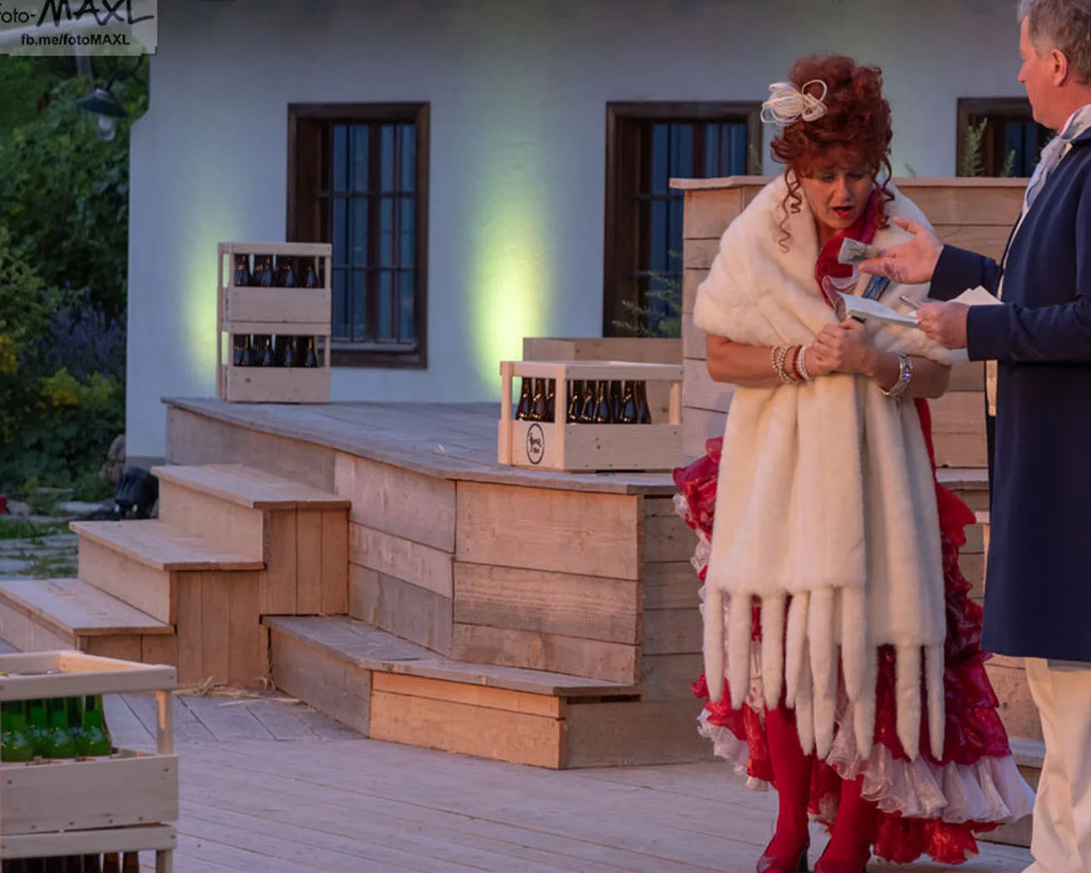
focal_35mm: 165
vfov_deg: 9.4
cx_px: 740
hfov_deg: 11.7
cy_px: 442
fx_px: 5328
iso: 450
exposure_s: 1/250
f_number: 4
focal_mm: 80
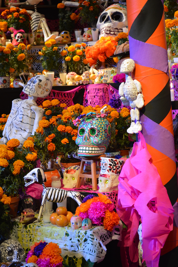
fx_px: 613
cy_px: 134
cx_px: 89
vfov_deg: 24.6
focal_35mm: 82
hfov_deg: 16.5
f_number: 5.6
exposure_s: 1/15
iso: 640
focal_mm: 55
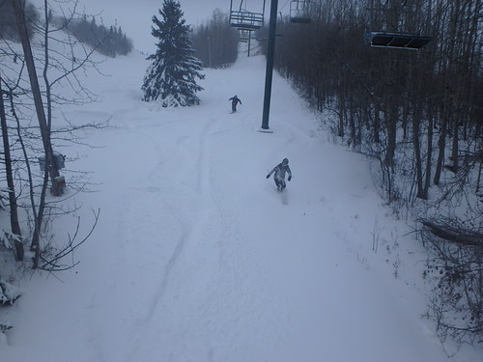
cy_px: 181
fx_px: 293
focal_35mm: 21
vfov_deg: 63.4
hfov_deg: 79.0
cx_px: 242
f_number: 3.5
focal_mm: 3.7
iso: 125
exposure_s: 1/500
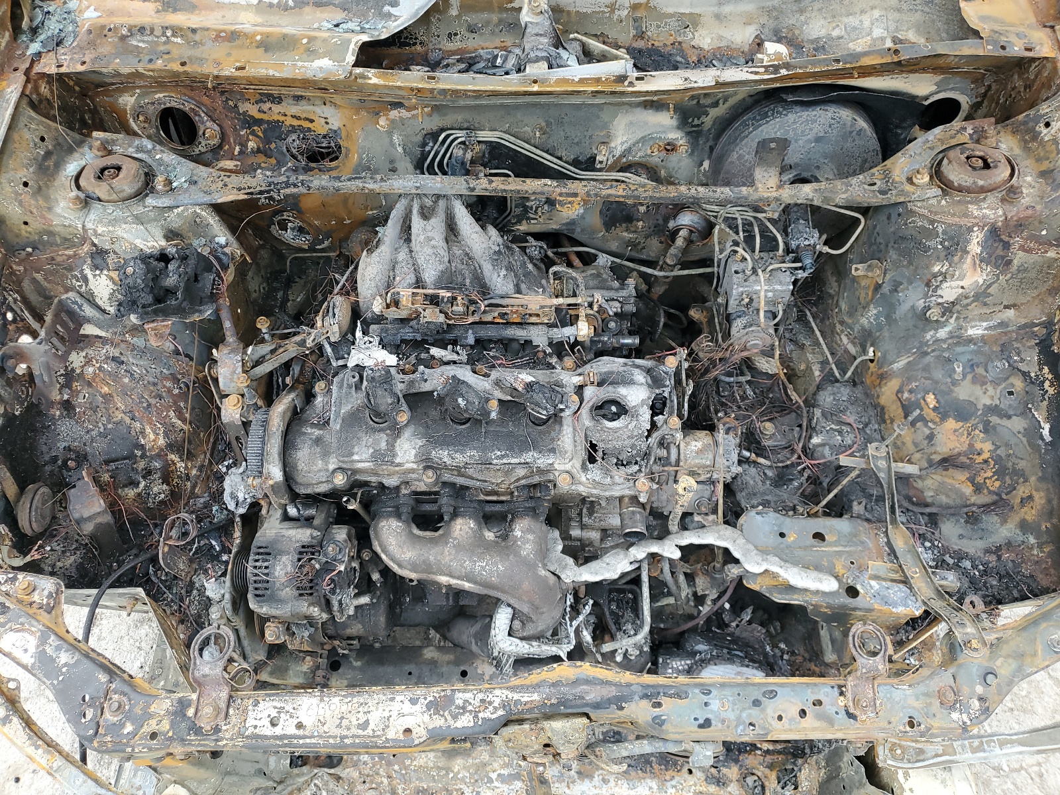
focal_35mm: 26
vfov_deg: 53.1
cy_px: 398
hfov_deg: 67.3
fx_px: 796
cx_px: 530
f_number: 1.5
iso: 72
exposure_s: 1/120
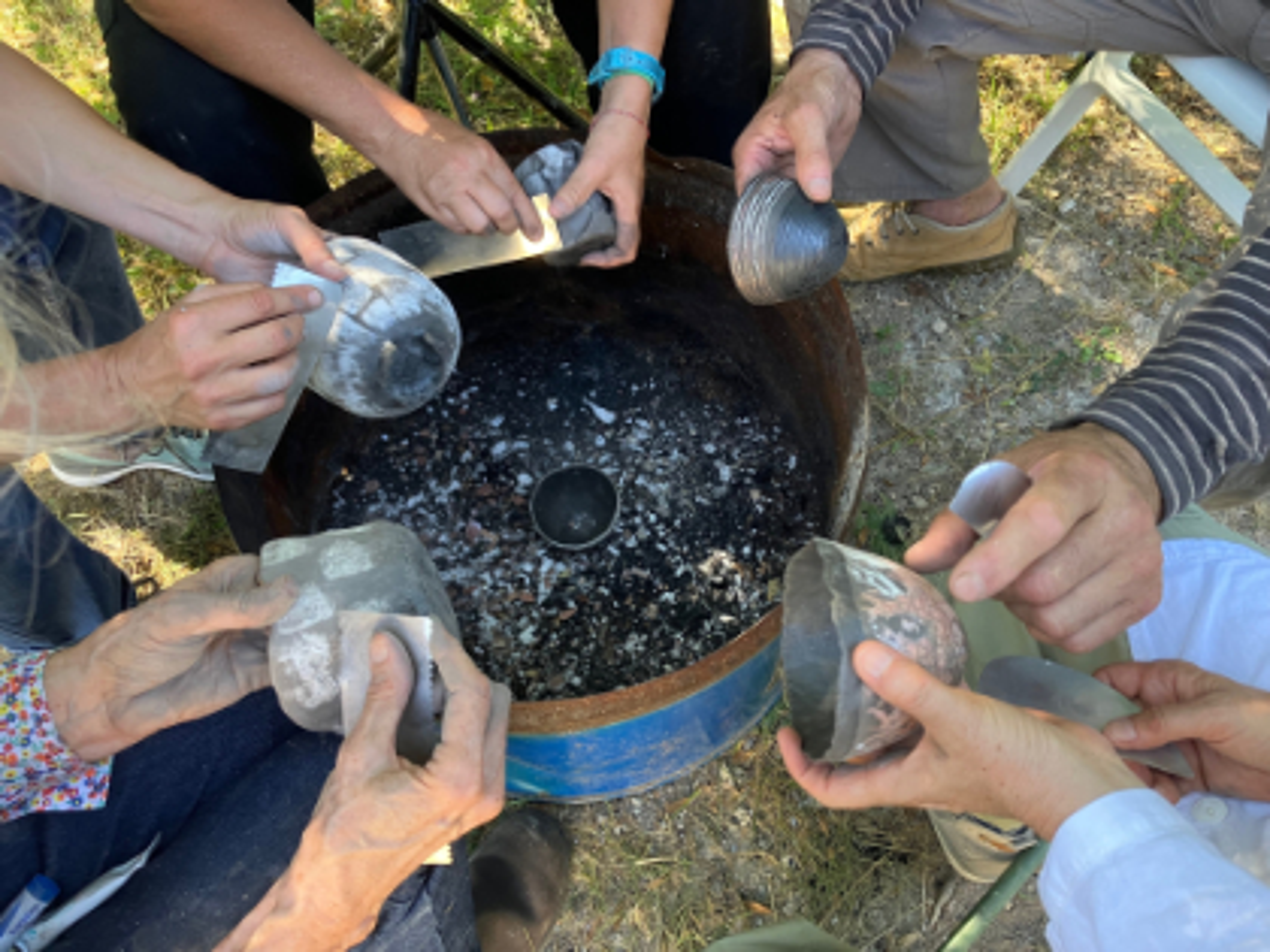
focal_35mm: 28
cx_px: 635
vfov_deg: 49.7
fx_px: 1027
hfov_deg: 63.4
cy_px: 476
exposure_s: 1/87
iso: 80
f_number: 1.8
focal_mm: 4
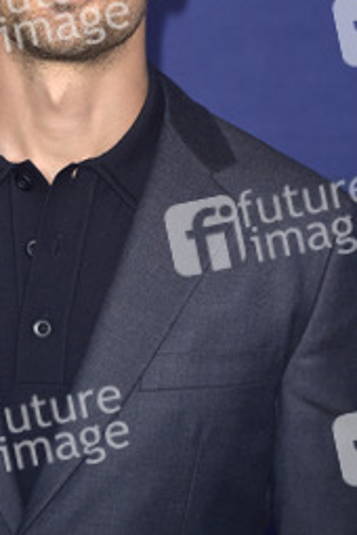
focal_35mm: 361
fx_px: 5369
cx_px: 83
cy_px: 122
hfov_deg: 3.8
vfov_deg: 5.7
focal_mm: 230
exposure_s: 1/250
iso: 800
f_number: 6.3
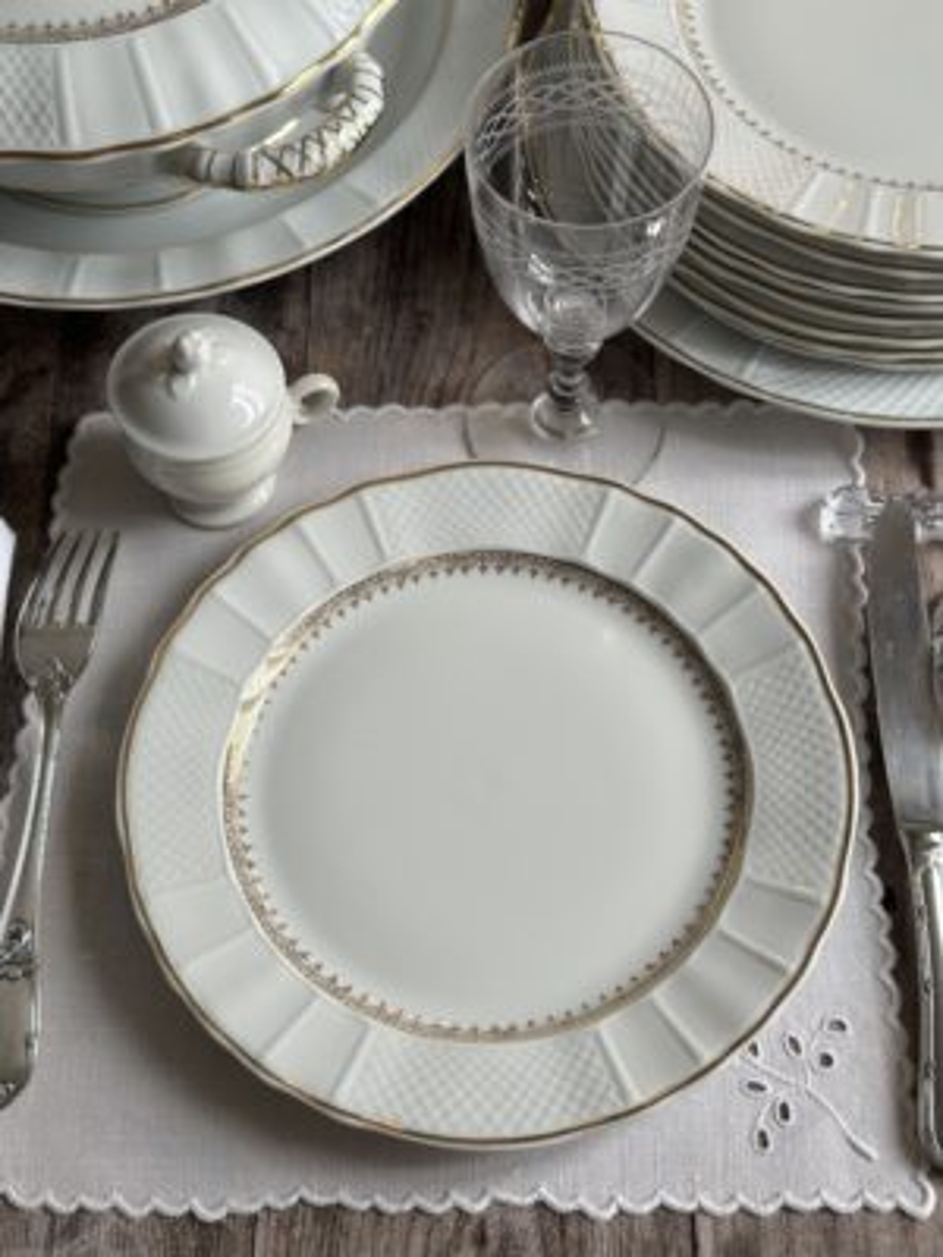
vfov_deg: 39.7
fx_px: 1743
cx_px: 472
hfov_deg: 30.3
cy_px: 628
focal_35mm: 48
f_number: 1.78
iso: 125
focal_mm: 6.86
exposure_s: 1/91
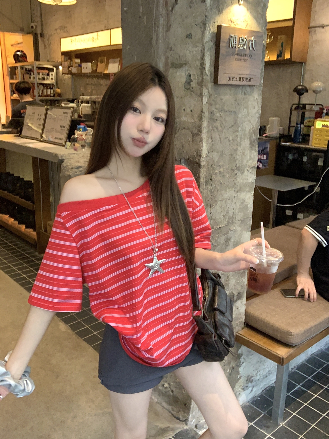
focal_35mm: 32
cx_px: 164
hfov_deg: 44.2
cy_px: 220
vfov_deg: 56.8
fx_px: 406
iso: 200
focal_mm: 2.87
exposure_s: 1/60
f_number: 2.2
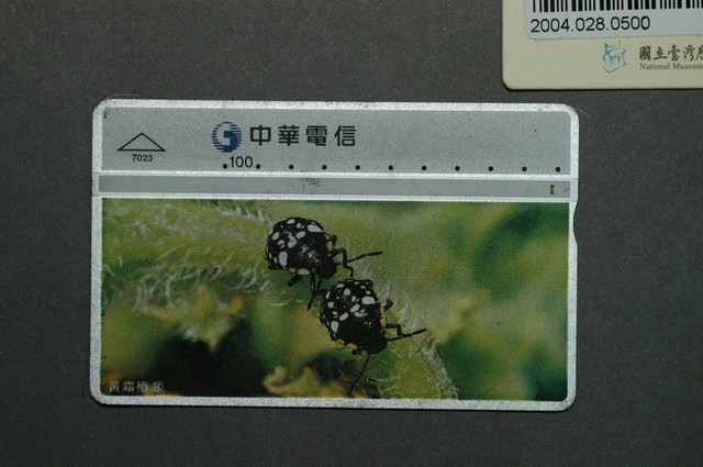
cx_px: 352
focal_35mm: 90
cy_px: 234
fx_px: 1755
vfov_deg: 15.1
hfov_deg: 22.6
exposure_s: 1/40
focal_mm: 60
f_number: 6.3
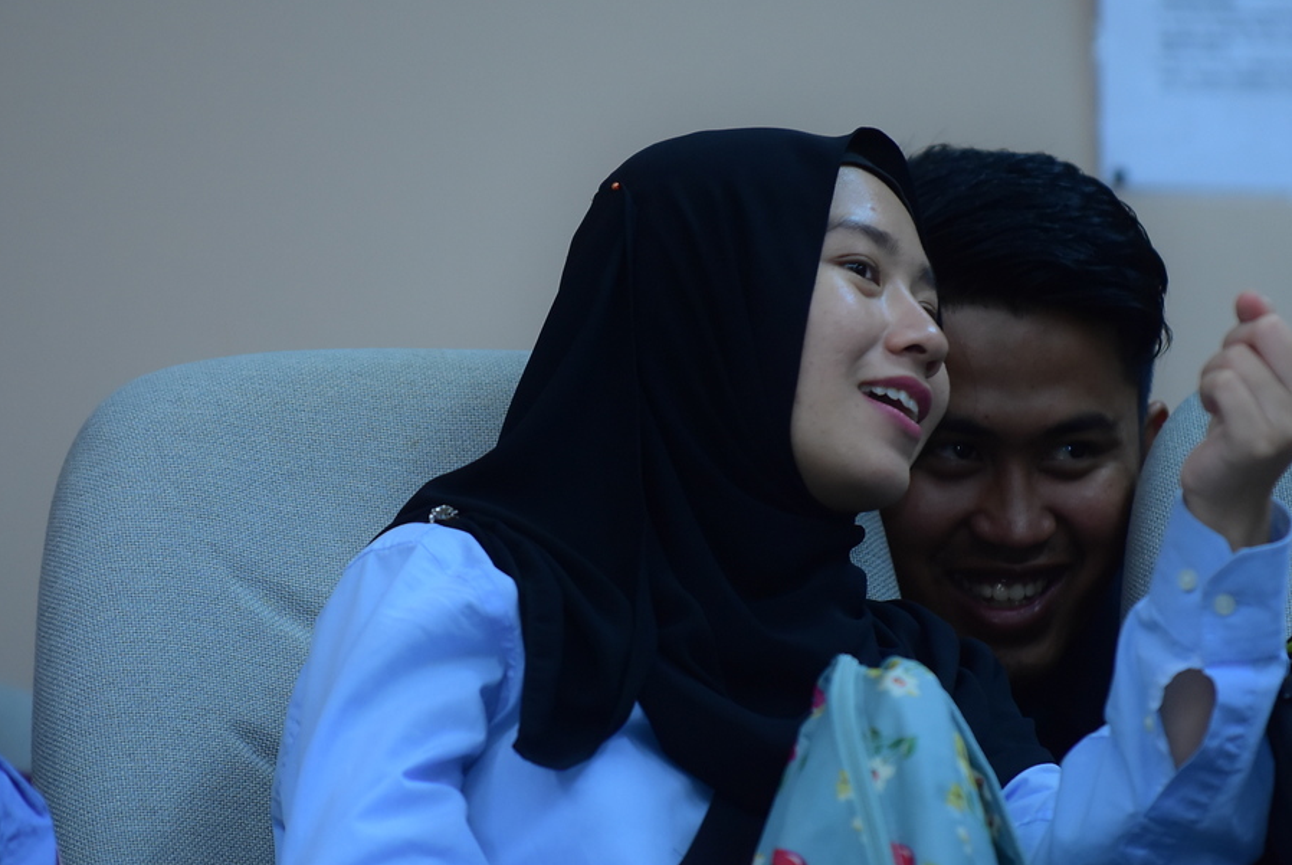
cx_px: 571
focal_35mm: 342
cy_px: 404
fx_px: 12288
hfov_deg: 6.0
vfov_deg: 4.0
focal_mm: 200
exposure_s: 1/160
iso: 2000
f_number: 2.8
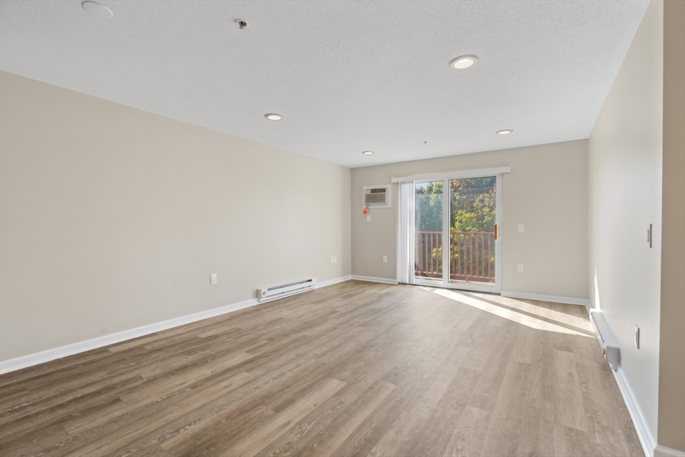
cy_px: 228
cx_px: 342
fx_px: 304
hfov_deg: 96.7
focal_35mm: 16
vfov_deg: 73.8
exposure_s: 1/10
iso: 200
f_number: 8
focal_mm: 16
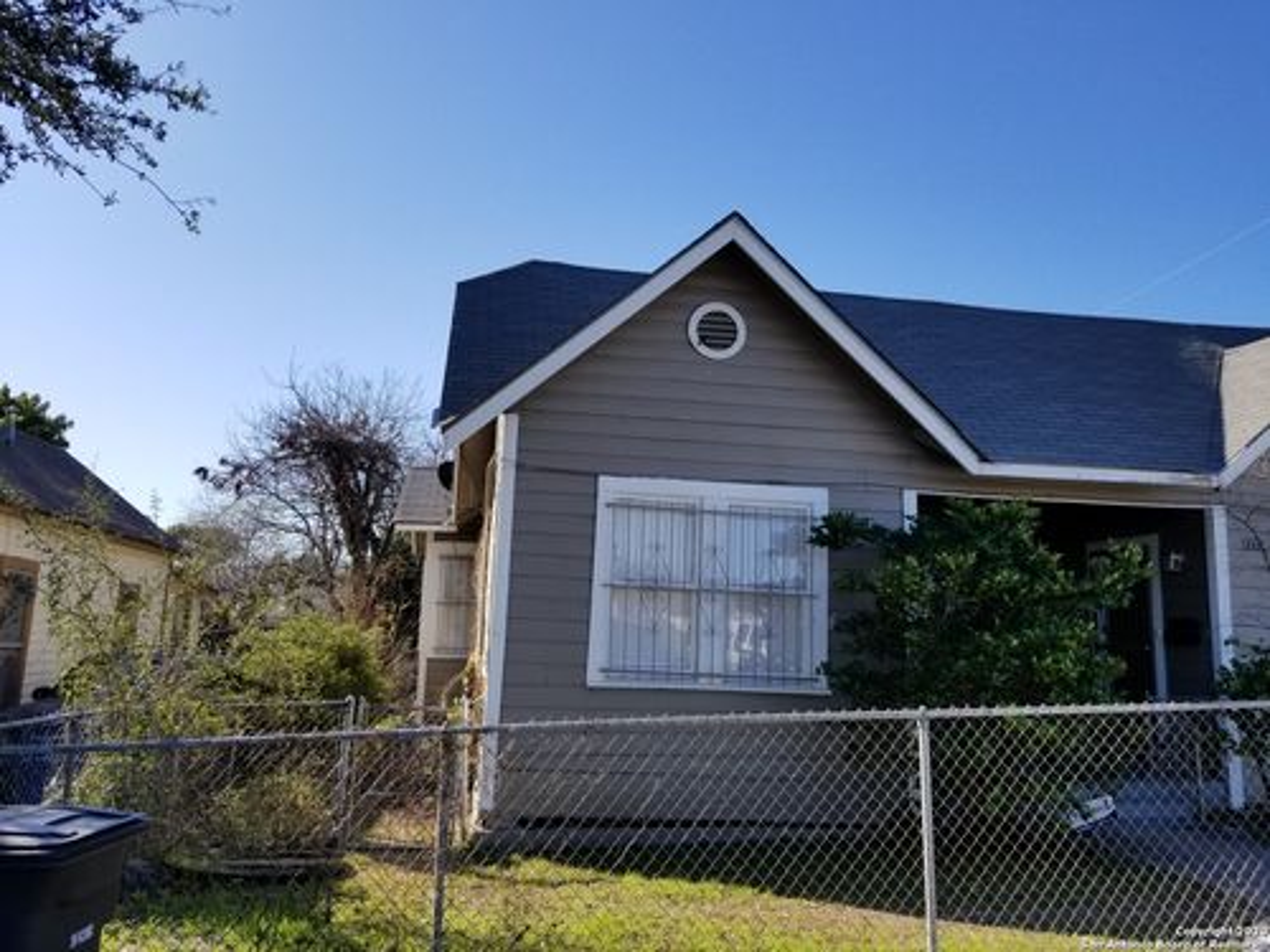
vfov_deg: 53.1
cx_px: 635
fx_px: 954
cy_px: 476
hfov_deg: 67.3
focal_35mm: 26
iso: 50
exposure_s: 1/1816
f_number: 1.7
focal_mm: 4.25
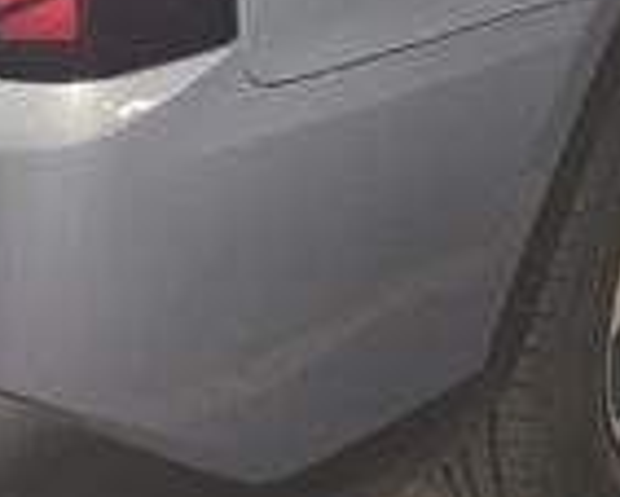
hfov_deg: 23.7
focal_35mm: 80
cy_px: -224
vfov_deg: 17.5
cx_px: 220
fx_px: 1469
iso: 457
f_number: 1.8
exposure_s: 1/12
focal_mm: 6.4
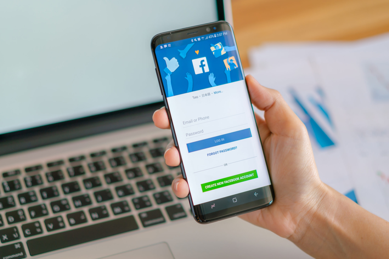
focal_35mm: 82
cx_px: 194
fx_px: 886
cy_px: 130
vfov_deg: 16.7
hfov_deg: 24.8
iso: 100
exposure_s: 1/200
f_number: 1.8
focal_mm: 55
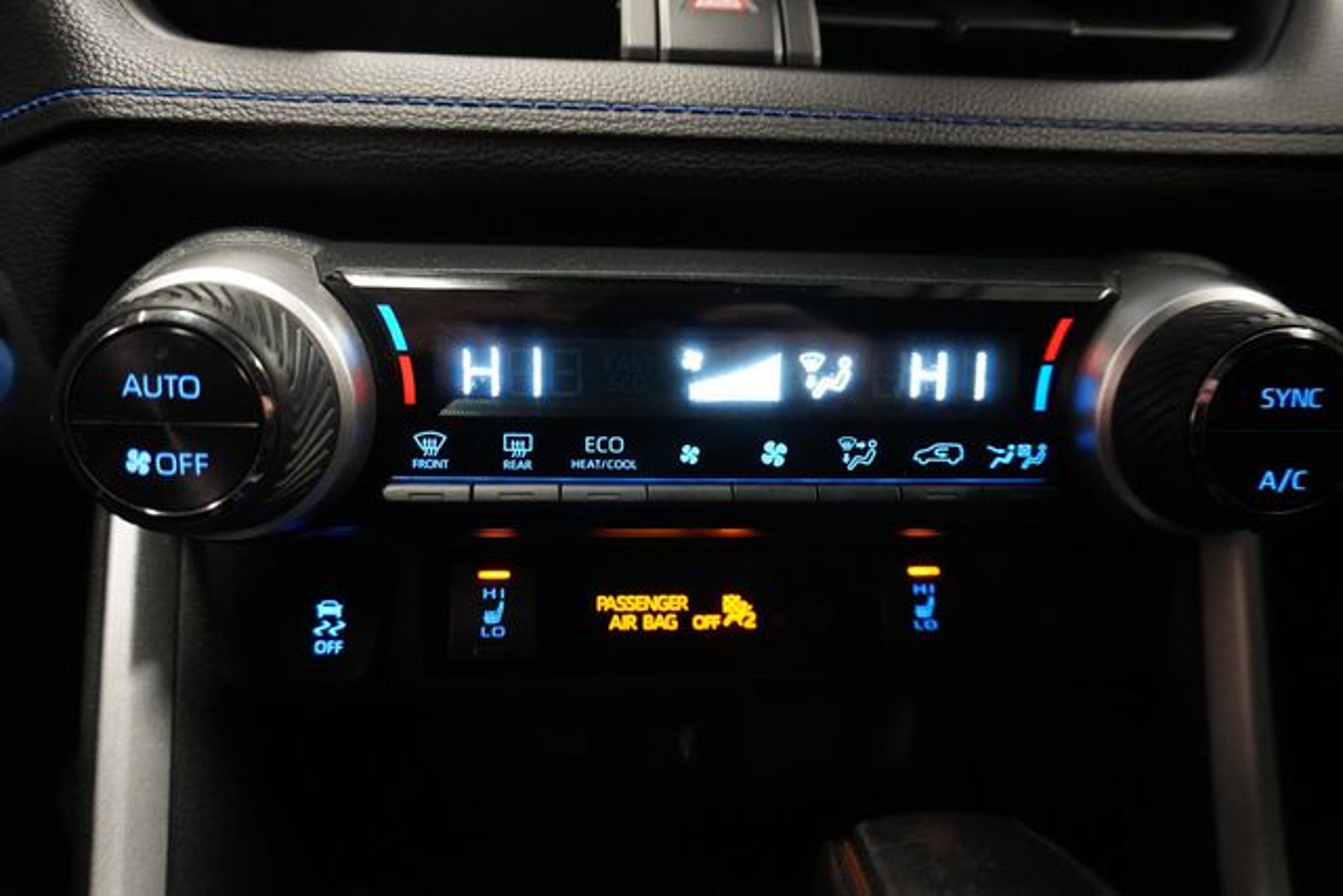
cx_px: 672
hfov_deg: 73.7
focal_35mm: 24
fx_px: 895
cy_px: 448
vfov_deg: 53.2
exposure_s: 1/60
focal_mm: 16
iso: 6400
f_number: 4
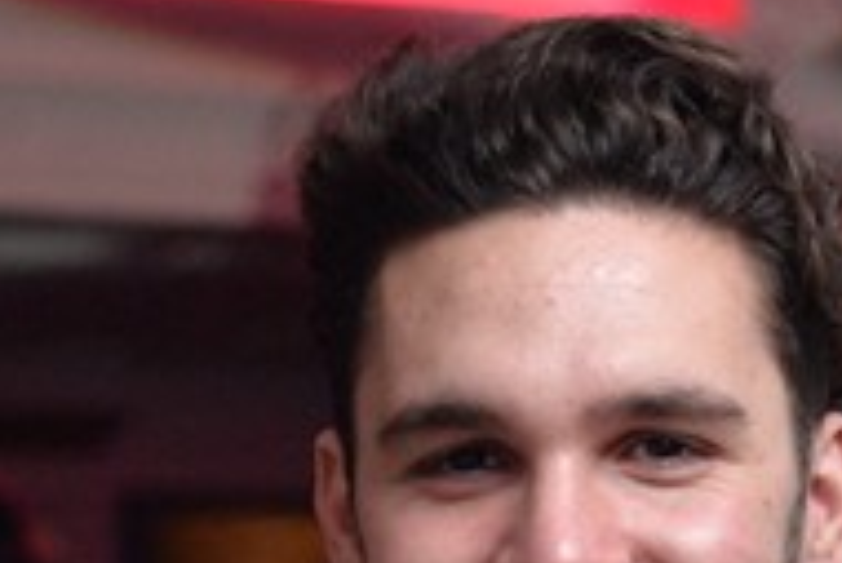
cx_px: 425
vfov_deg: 5.1
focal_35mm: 263
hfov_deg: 7.8
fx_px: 6156
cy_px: 1310
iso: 2000
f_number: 4
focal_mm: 50
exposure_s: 1/125
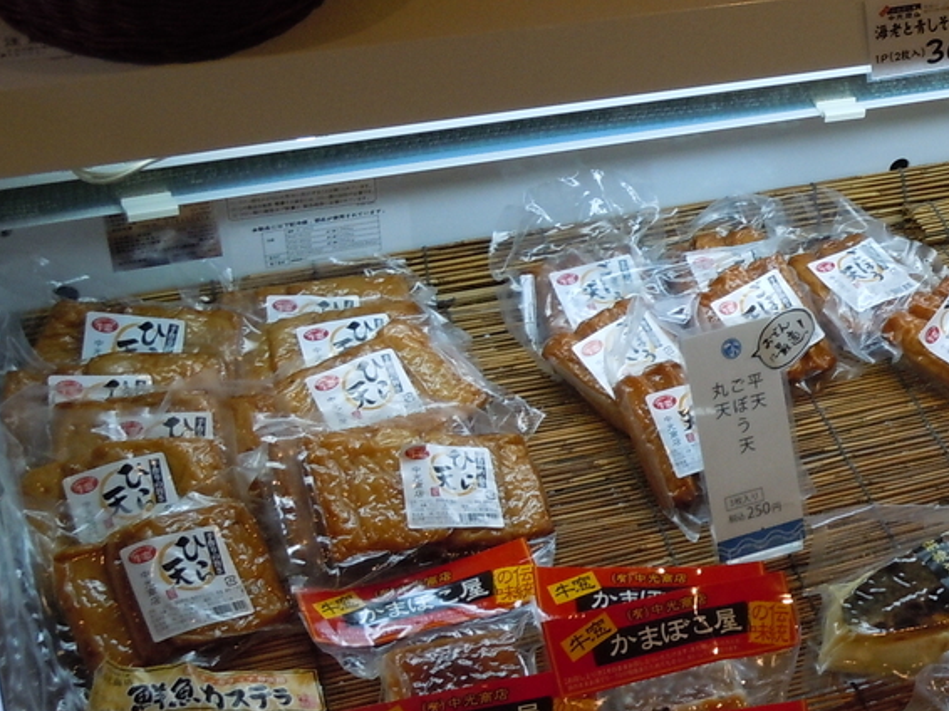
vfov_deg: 20.9
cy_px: 468
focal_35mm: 70
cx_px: 949
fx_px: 1918
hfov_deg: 26.3
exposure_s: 1/125
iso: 200
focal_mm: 5.9
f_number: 4
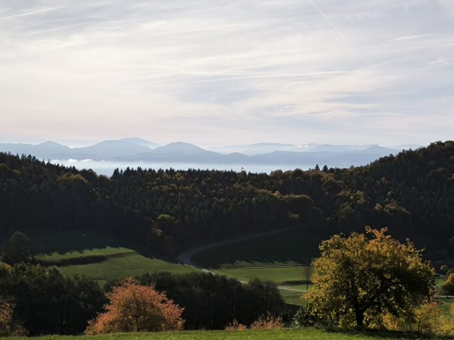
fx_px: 1023
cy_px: 198
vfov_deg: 18.9
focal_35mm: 78
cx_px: 293
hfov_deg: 24.9
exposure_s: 1/4800
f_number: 1.9
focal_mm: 6.92
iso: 54
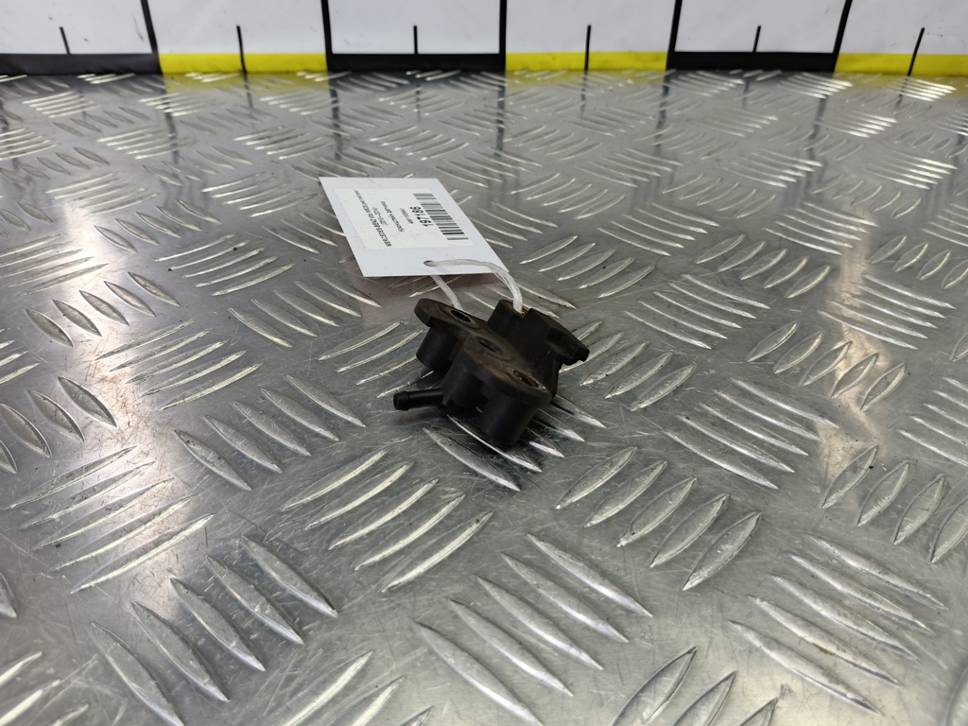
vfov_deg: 58.9
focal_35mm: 23
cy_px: 363
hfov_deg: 73.9
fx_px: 643
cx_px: 484
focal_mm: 4.11
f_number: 1.6
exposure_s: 1/50
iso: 107
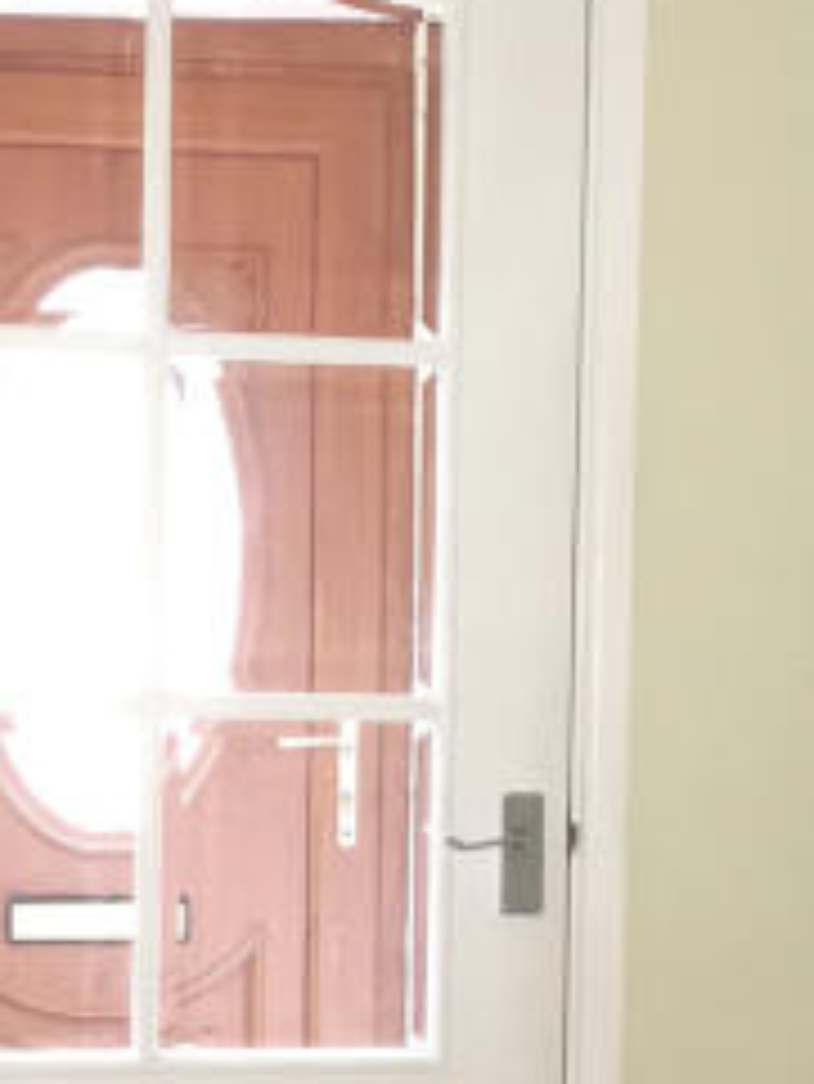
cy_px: 688
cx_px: 355
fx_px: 2130
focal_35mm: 68
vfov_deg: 28.4
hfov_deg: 21.6
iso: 500
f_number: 2.2
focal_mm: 2.35
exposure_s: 1/20
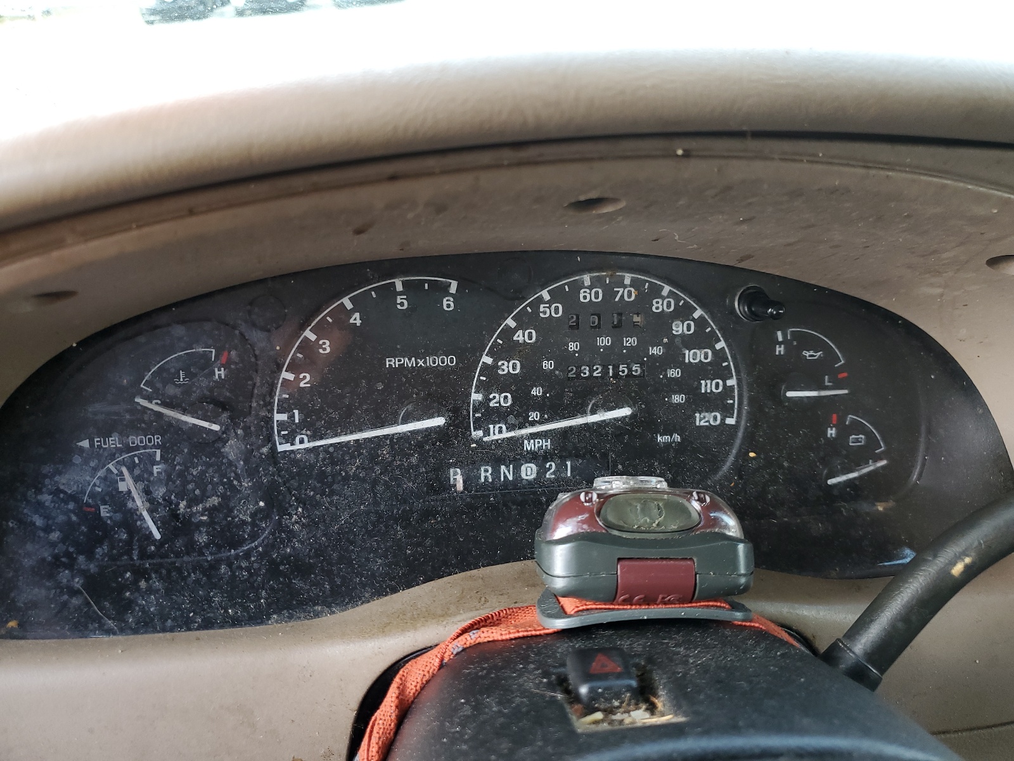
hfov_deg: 67.3
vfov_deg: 53.1
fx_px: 762
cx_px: 507
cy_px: 380
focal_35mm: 26
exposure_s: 1/120
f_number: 1.5
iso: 74
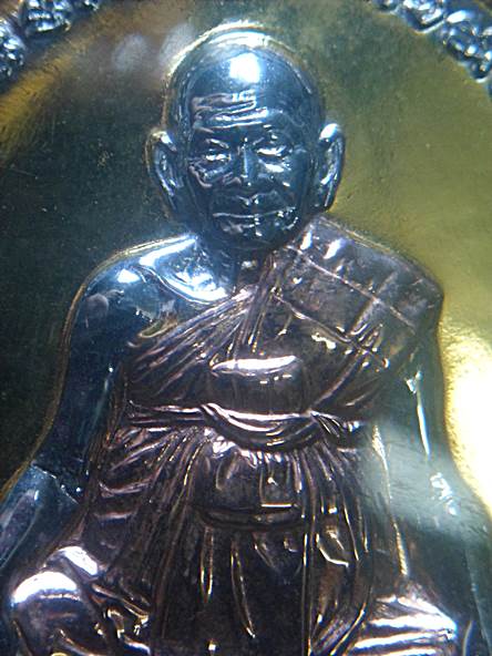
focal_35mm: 112
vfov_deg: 17.6
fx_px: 2122
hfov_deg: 13.2
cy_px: 328
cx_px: 246
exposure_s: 1/45
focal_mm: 21
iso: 400
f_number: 5.4
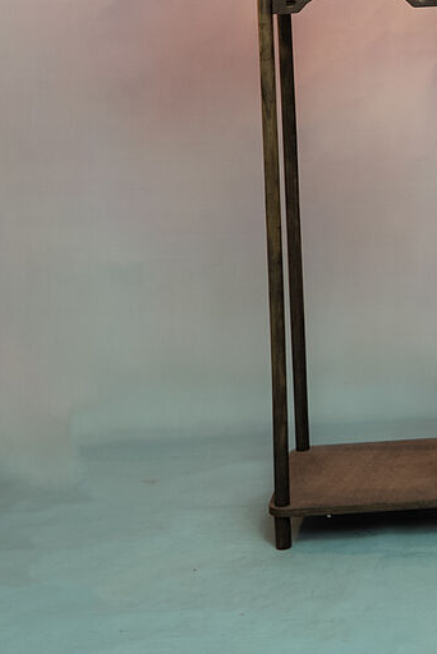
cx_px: 732
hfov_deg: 10.1
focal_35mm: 130
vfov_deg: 15.1
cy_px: -193
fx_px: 2364
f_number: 4
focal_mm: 38
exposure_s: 1/80
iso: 400
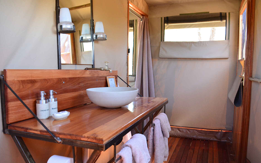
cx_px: 129
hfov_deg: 66.5
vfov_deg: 44.5
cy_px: 84
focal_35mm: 28
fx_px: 199
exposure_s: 1/60
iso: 800
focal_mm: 18
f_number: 4
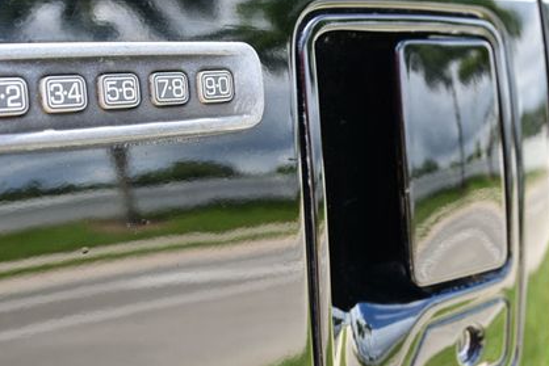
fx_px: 805
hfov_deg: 37.6
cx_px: 242
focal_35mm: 53
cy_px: 142
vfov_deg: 25.6
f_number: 5
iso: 100
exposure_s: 1/100
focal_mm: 23
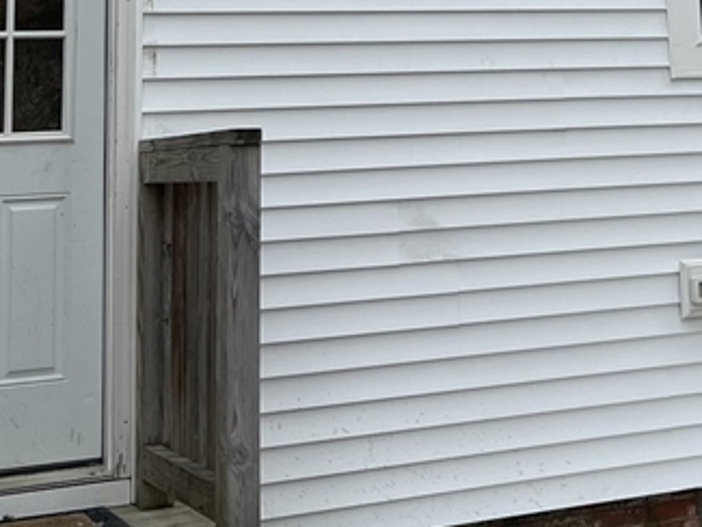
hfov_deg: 23.5
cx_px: 566
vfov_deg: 16.9
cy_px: -179
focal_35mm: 82
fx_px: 1664
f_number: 1.5
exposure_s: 1/2353
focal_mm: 5.7
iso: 50
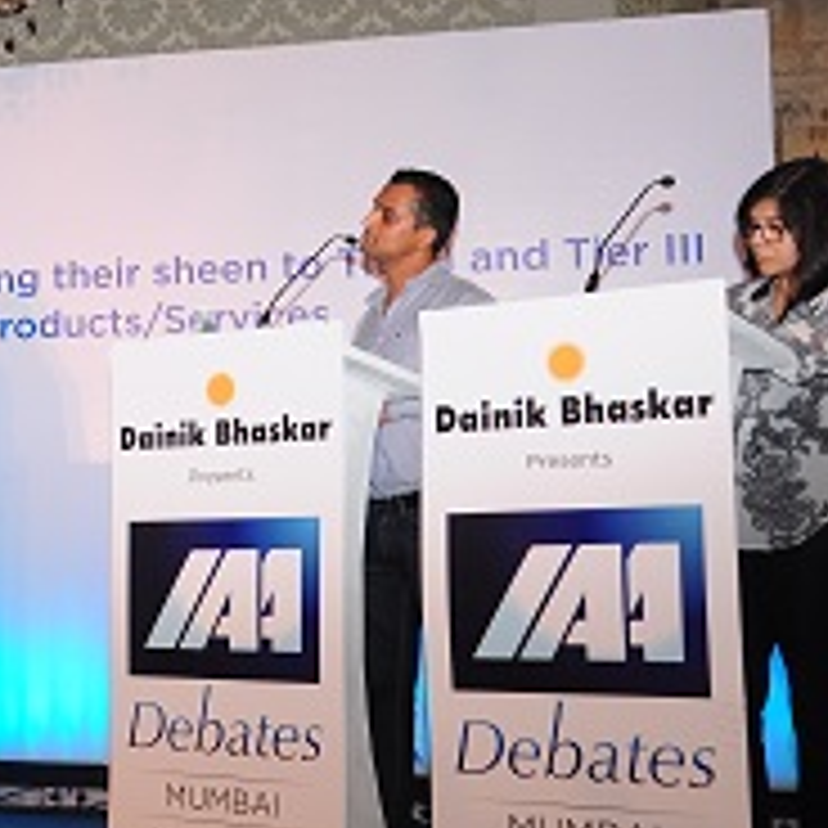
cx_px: -135
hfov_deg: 22.9
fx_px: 1894
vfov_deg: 24.6
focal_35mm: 70
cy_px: 322
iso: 400
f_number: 4.5
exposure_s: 1/60
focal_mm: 22
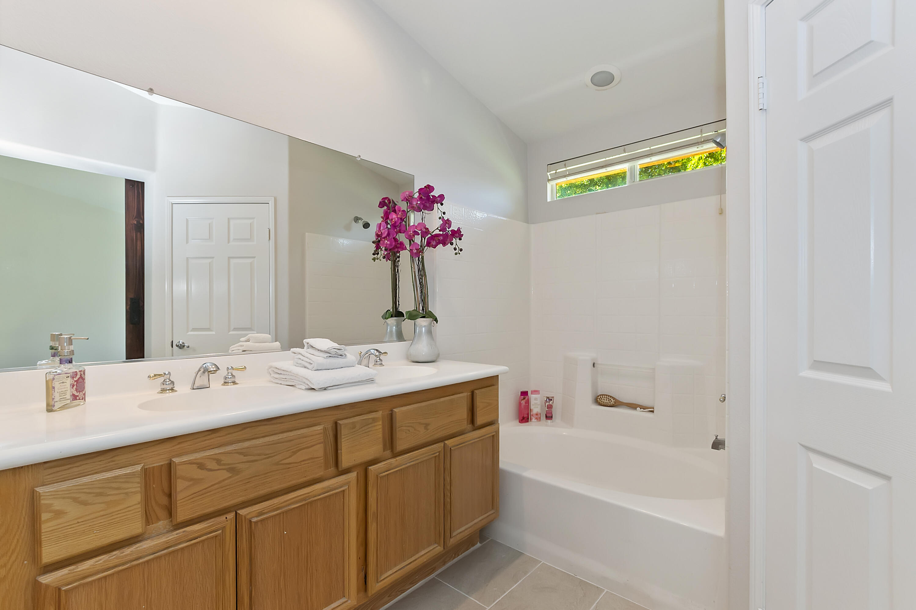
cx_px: 458
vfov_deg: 77.3
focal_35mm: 15
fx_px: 382
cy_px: 305
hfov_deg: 100.4
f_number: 8
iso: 400
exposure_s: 1/30
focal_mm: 10
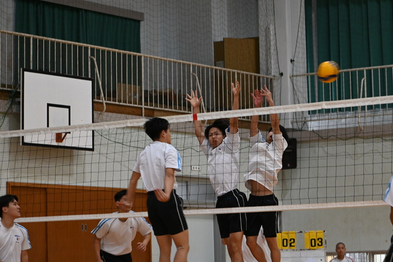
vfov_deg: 9.9
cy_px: 131
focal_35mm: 138
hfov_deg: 14.9
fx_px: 1507
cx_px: 196
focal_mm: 92
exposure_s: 1/125
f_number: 4.8
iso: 1800
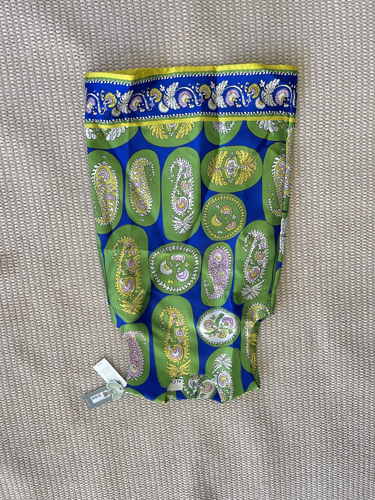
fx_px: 361
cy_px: 250
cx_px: 188
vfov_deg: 69.4
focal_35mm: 25
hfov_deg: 54.9
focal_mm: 5.1
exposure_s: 1/68
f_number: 1.6
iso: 125
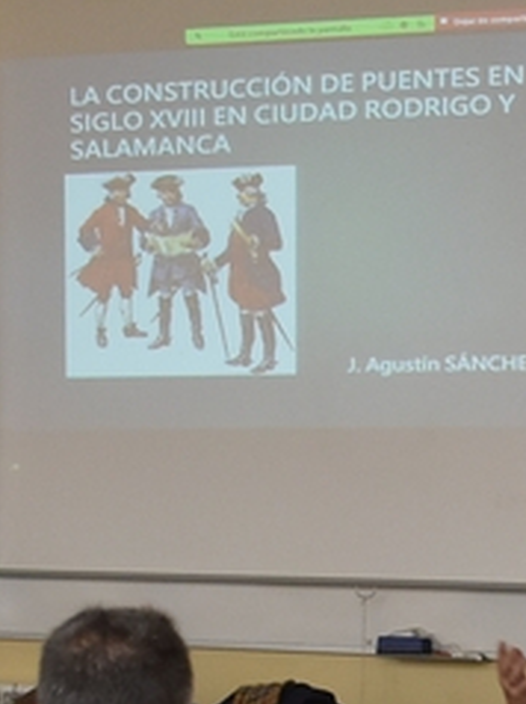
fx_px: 3398
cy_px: 873
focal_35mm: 167
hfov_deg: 8.8
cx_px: 624
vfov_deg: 11.6
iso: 900
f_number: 3.8
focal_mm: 23
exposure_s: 1/60
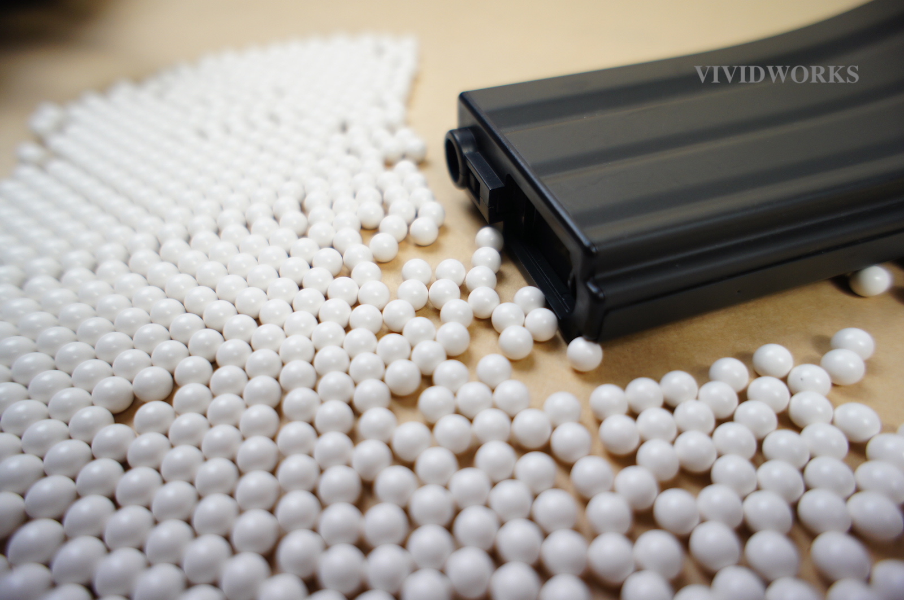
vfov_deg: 53.0
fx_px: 602
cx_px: 452
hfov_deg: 73.8
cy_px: 300
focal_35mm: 24
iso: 200
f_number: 2.8
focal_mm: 16
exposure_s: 1/80
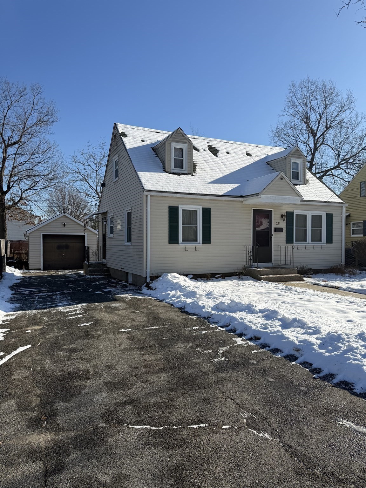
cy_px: 244
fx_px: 338
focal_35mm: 24
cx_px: 183
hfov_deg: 56.8
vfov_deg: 71.6
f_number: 1.78
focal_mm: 6.76
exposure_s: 1/5319
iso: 80
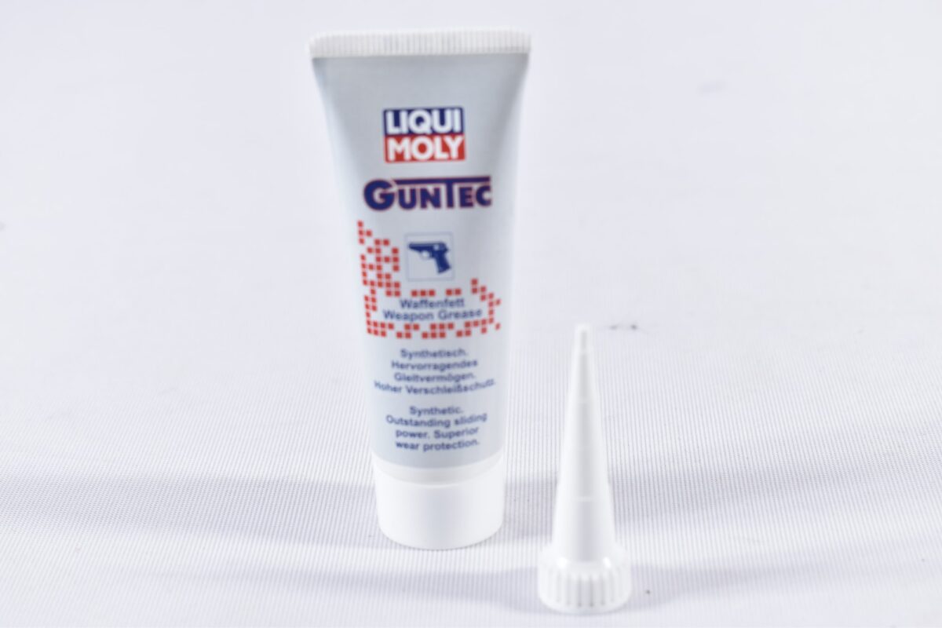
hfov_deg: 26.0
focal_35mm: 78
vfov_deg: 17.5
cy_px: 314
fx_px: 2041
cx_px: 471
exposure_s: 1/40
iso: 640
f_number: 5.6
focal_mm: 52
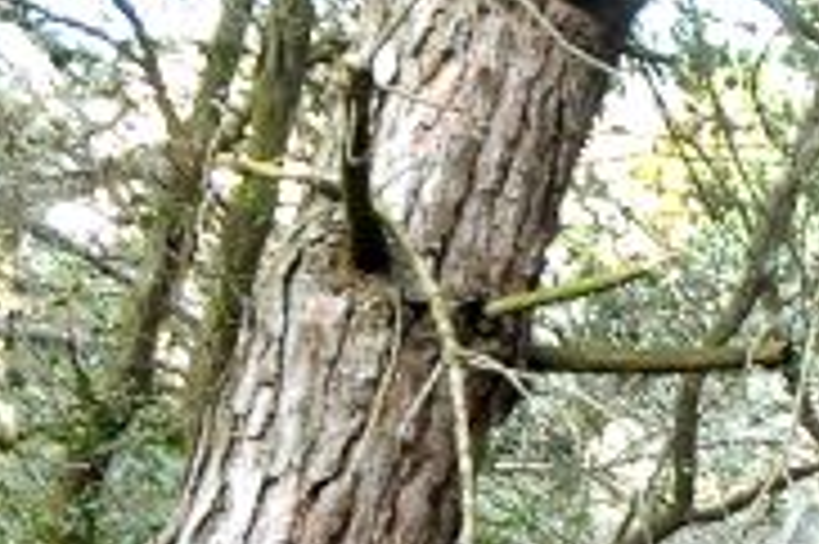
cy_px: 1034
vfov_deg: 8.6
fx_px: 3455
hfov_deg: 11.7
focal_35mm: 152
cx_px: 1778
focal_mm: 18
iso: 1600
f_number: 3.5
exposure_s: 1/25
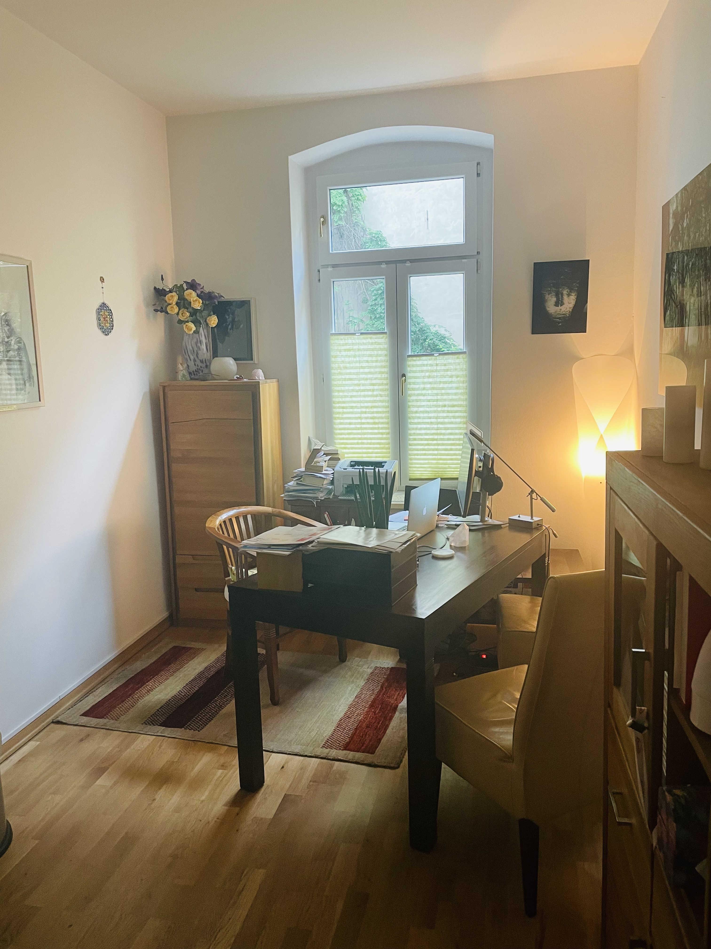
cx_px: 356
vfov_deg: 67.3
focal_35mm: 26
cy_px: 474
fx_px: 712
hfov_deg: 53.1
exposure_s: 1/50
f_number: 1.6
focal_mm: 4.2
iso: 200
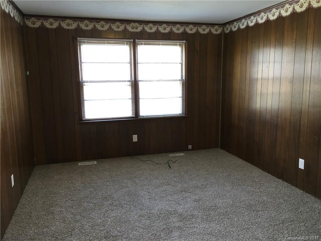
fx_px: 269
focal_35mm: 29
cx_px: 160
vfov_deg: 48.2
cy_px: 120
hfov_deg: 61.7
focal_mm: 4.15
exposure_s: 1/30
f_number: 2.2
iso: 100
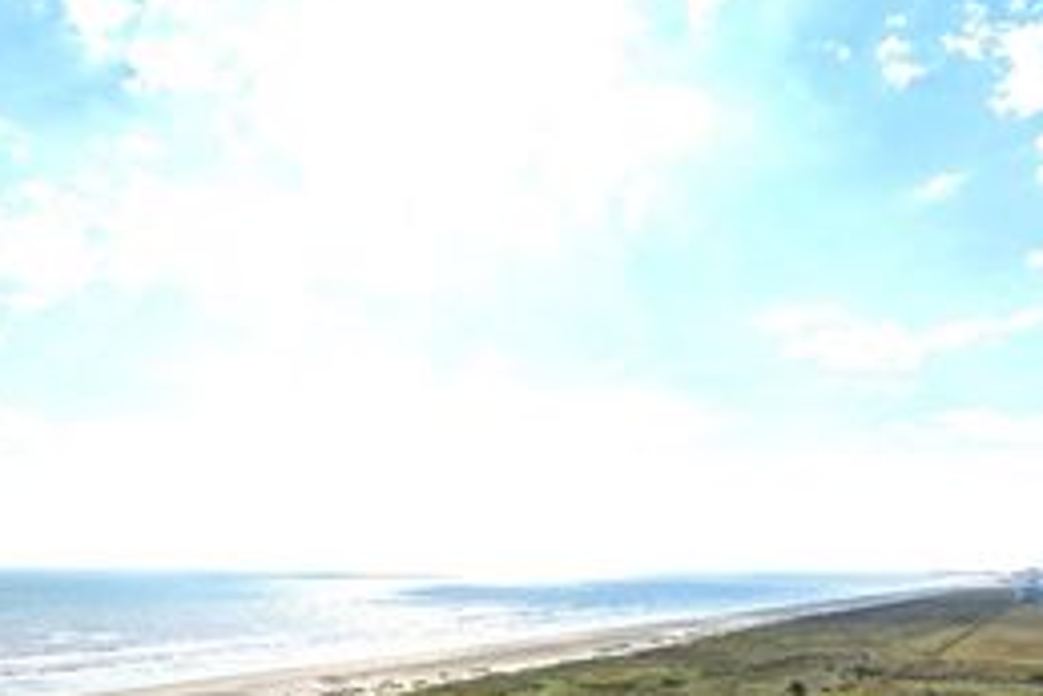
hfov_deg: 67.2
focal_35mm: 27
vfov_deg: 45.1
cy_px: 577
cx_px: 471
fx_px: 783
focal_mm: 14
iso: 100
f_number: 8
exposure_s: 1/4000
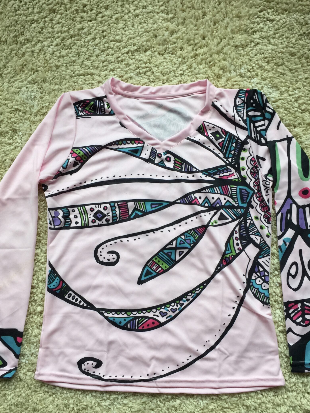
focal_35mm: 36
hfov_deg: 39.7
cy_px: 246
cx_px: 156
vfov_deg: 51.0
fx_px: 430
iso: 32
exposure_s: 1/40
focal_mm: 4.15
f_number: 2.2
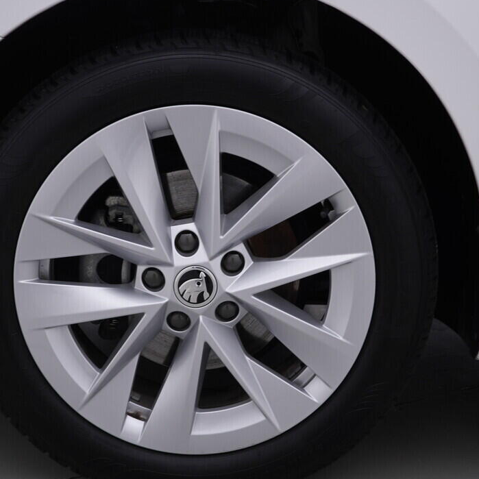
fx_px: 986
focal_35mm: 63
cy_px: 258
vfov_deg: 27.3
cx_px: 241
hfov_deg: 27.3
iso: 125
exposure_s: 1/100
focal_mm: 24
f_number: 4.5
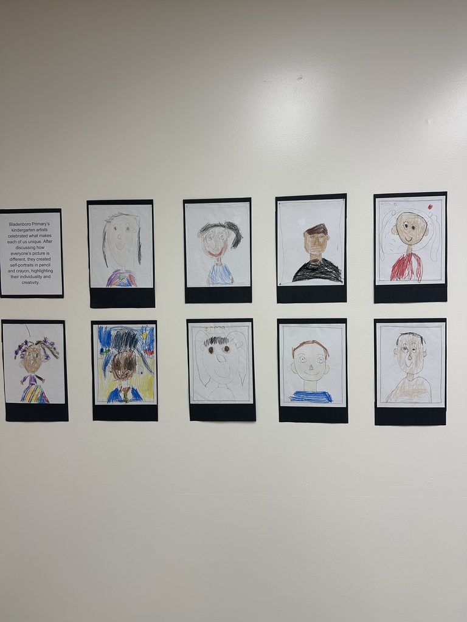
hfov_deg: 56.8
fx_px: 432
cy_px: 311
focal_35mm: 24
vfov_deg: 71.6
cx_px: 234
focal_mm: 6.86
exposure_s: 1/120
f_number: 1.78
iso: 100
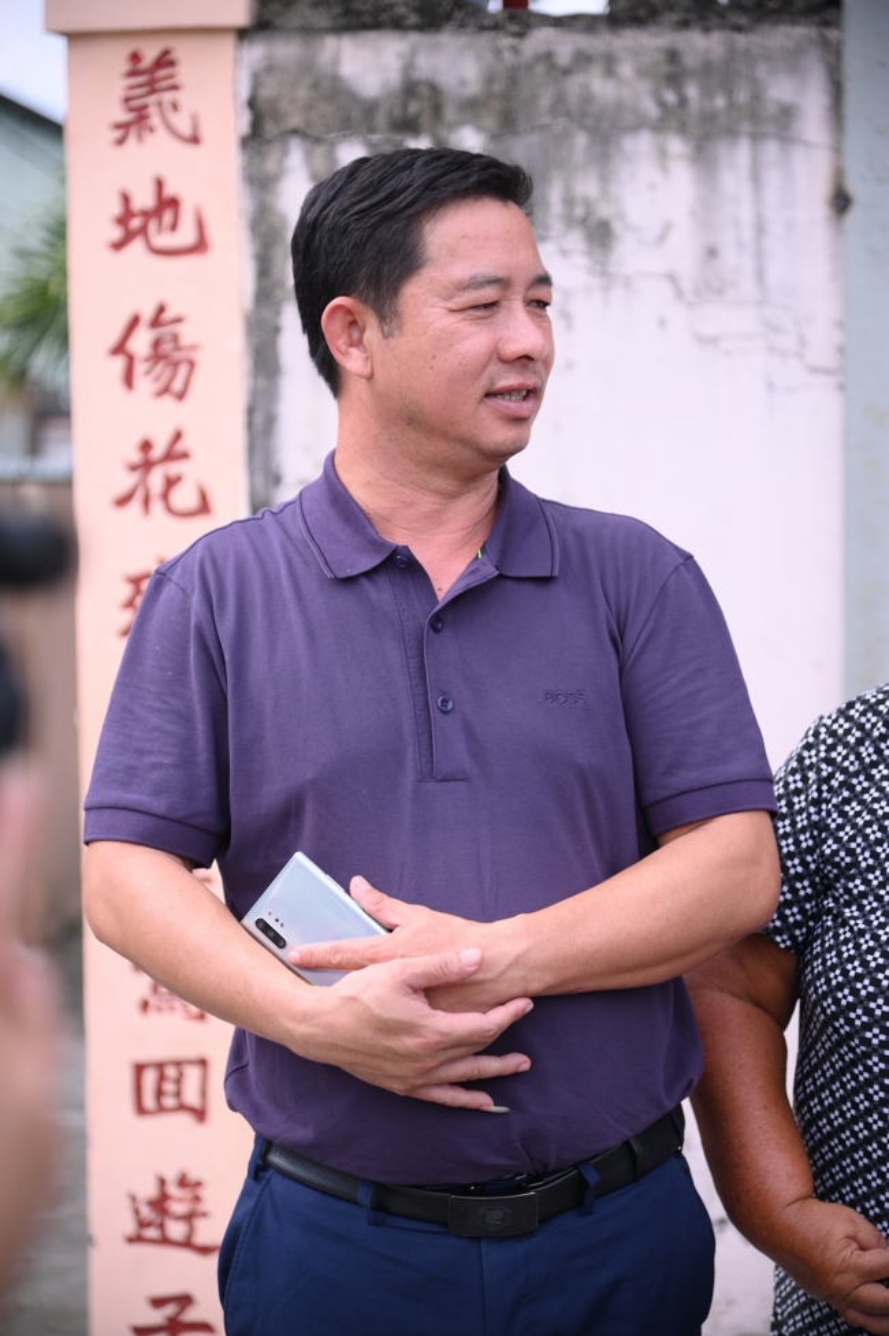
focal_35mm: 85
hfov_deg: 16.1
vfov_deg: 23.9
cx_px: 444
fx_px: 3153
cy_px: 668
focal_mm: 85
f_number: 4
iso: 400
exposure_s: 1/1000
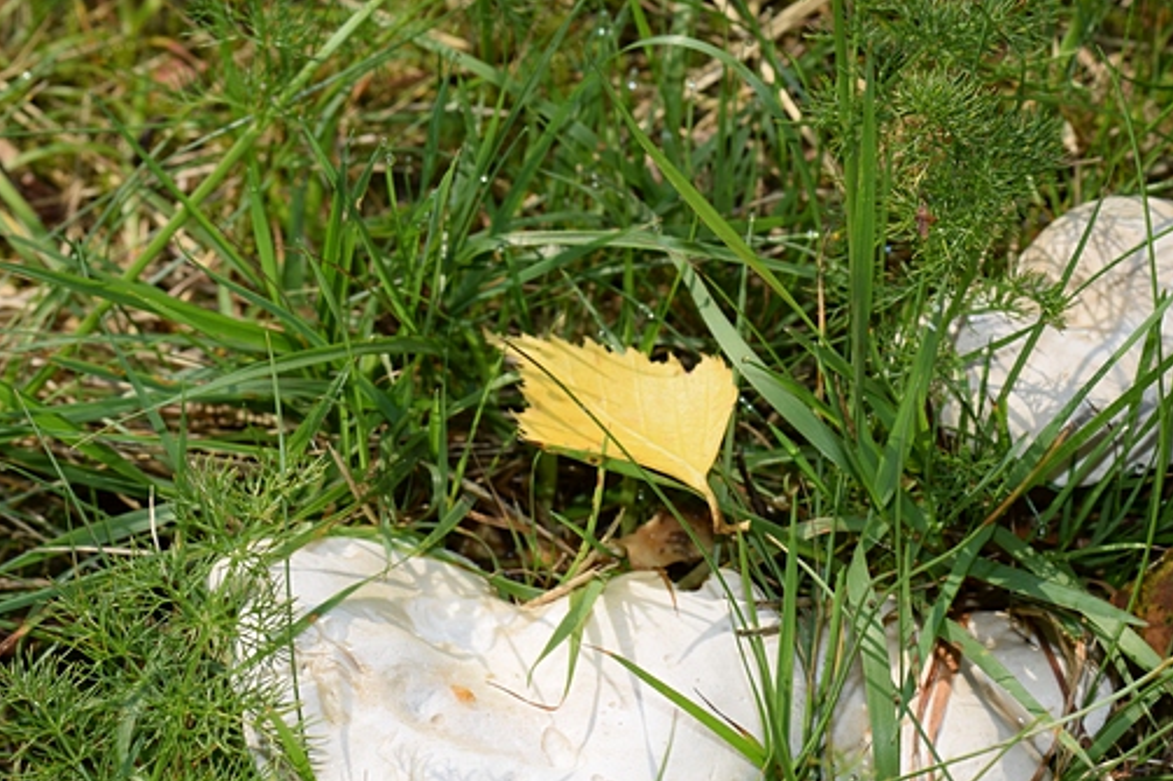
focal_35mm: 143
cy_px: 568
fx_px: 4658
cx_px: 812
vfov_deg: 9.6
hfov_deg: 14.3
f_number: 10
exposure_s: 1/200
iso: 100
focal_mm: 60
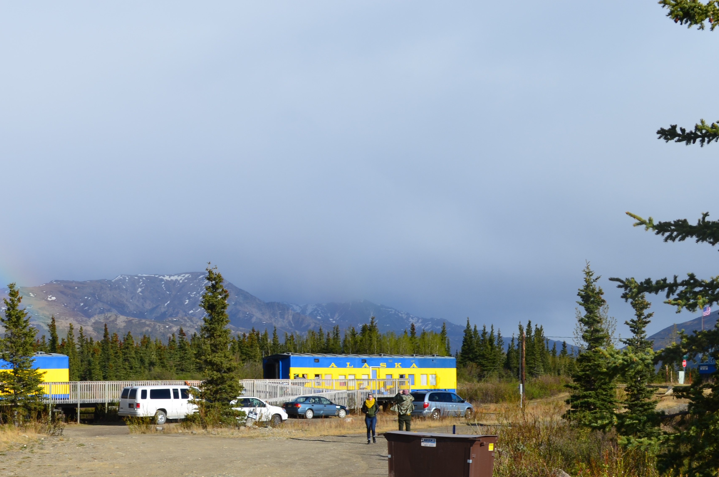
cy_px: 339
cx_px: 214
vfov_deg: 19.5
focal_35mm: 69
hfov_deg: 29.0
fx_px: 1375
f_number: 11
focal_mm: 32
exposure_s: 1/160
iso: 100
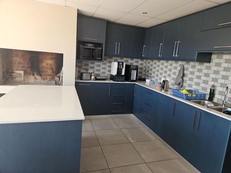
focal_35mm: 23
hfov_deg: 73.9
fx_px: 153
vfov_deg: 58.9
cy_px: 86
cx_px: 116
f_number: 1.8
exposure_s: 1/100
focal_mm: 5.4
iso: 64
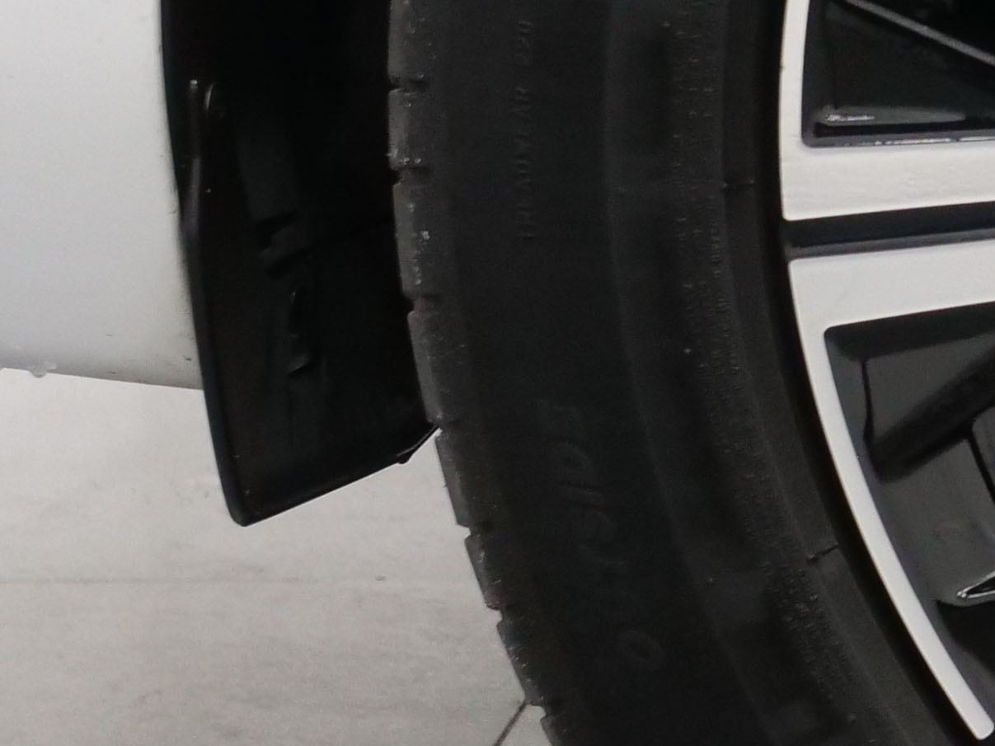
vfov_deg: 6.4
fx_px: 6668
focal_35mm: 232
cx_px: 1794
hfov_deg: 8.2
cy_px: 73
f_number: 4
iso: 1600
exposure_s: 1/320
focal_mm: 27
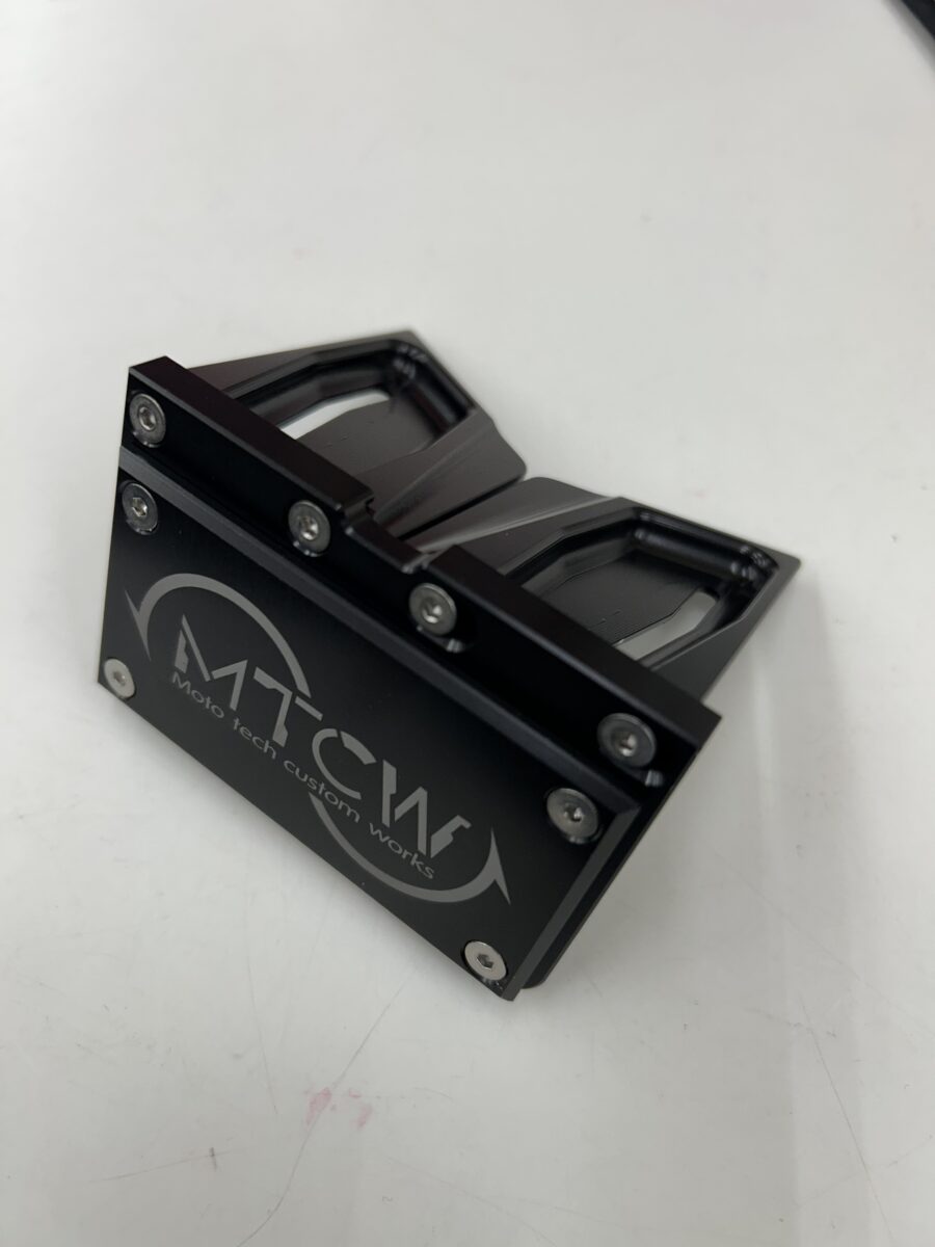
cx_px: 468
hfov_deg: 53.1
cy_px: 624
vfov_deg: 67.3
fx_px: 936
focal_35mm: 26
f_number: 1.5
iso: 64
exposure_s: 1/100
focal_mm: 5.7
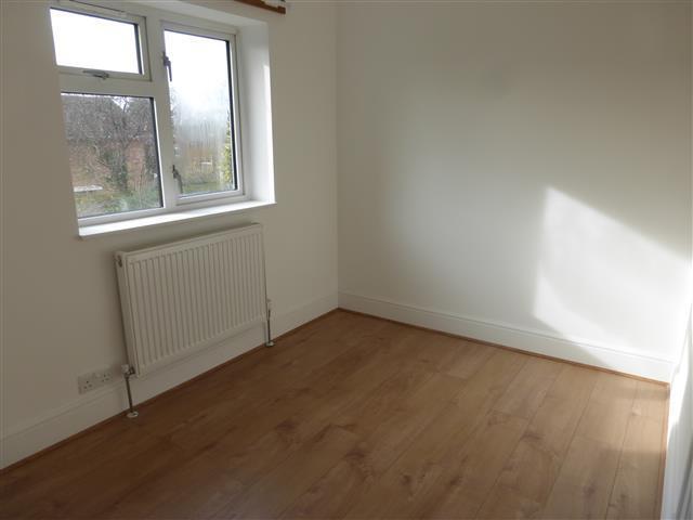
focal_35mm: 24
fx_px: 480
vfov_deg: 56.8
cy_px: 260
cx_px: 346
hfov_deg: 71.6
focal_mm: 4.3
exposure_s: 1/125
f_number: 3.5
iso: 100
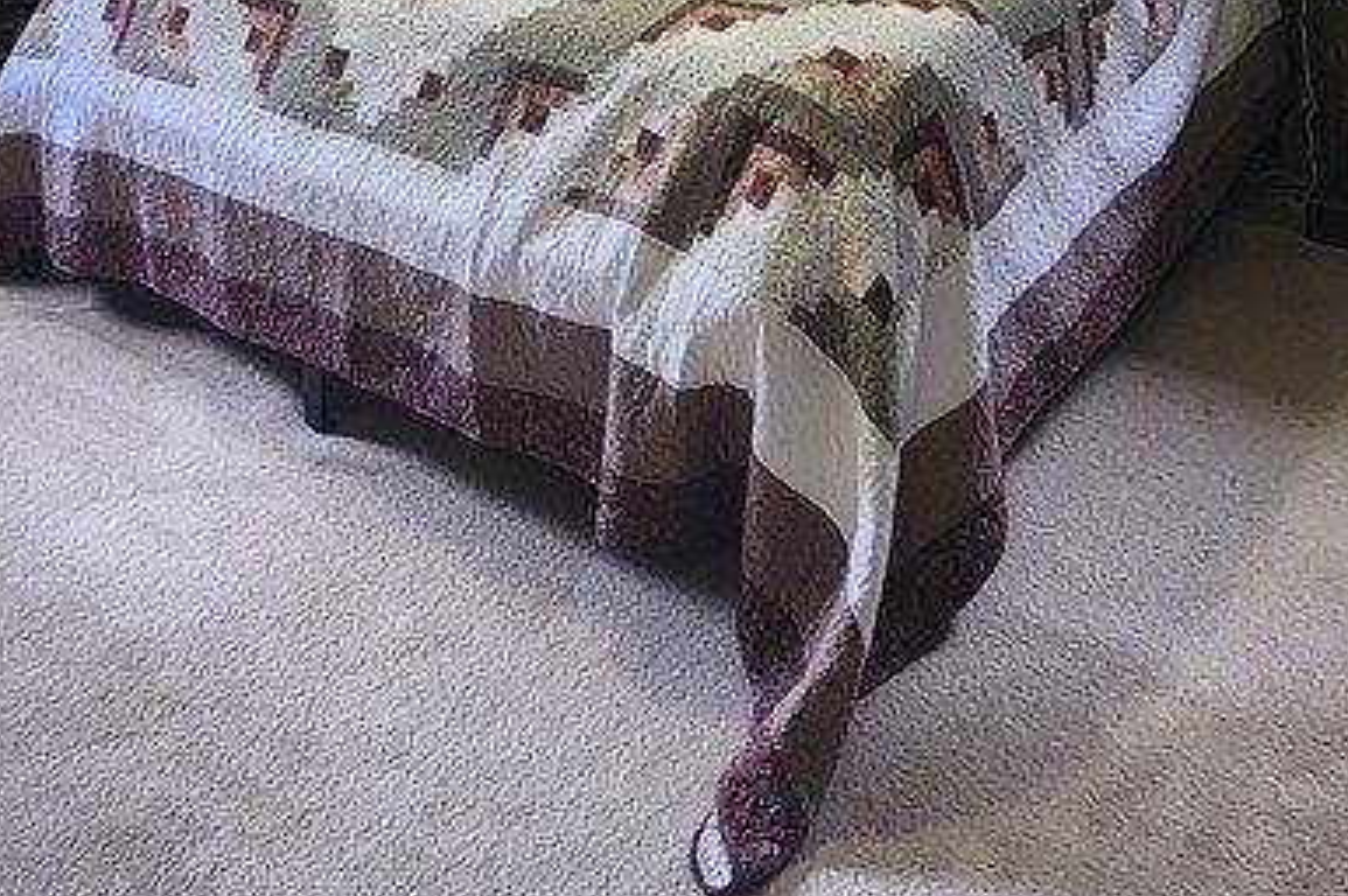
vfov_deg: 27.7
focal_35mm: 36
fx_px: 1347
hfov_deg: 53.1
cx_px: 711
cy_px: -382
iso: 320
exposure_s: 1/40
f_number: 2.2
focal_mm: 2.2
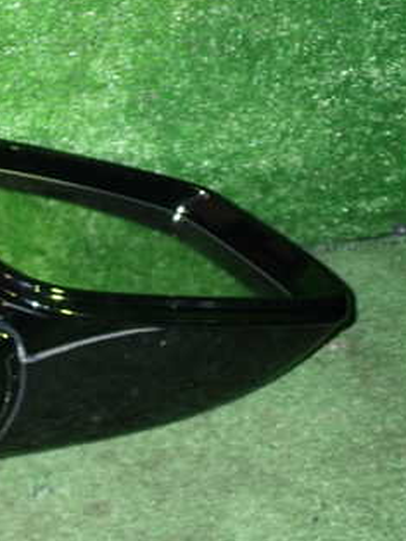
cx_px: -76
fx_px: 1078
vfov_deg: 28.2
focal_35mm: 69
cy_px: 266
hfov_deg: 20.1
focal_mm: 6.37
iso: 320
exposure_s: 1/40
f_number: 7.1
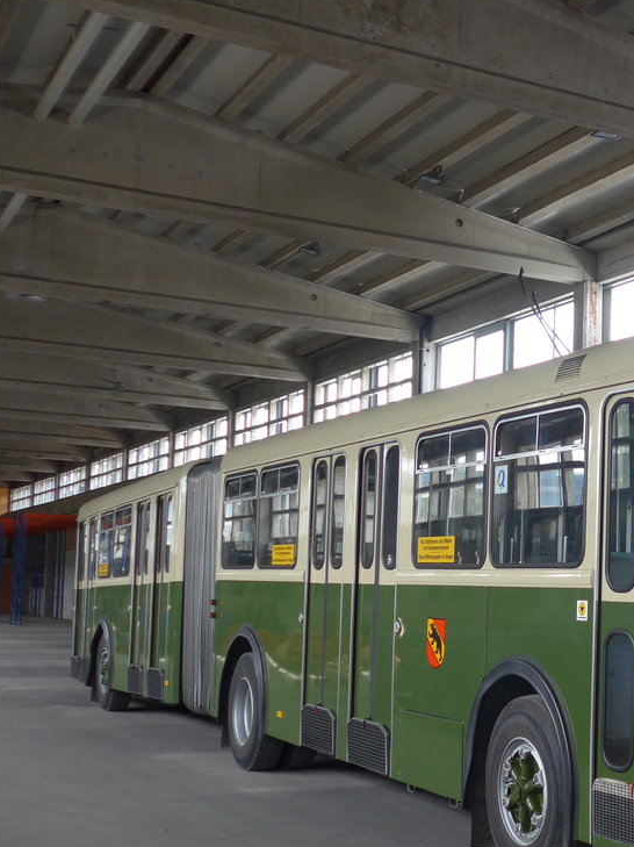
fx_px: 1369
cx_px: 614
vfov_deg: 34.3
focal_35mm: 56
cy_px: 498
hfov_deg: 25.0
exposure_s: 1/80
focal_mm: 7
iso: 80
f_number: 2.3
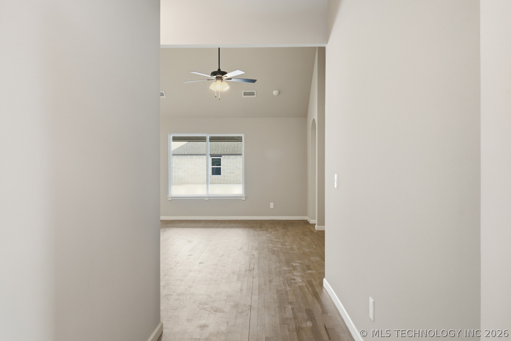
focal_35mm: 30
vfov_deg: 43.6
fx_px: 426
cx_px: 256
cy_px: 170
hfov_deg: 61.9
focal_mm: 20
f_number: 13
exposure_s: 1/20
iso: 250
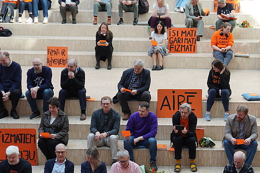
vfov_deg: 15.6
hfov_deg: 23.5
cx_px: 171
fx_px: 622
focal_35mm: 86
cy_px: 163
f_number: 4.5
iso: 160
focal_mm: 25
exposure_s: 1/60
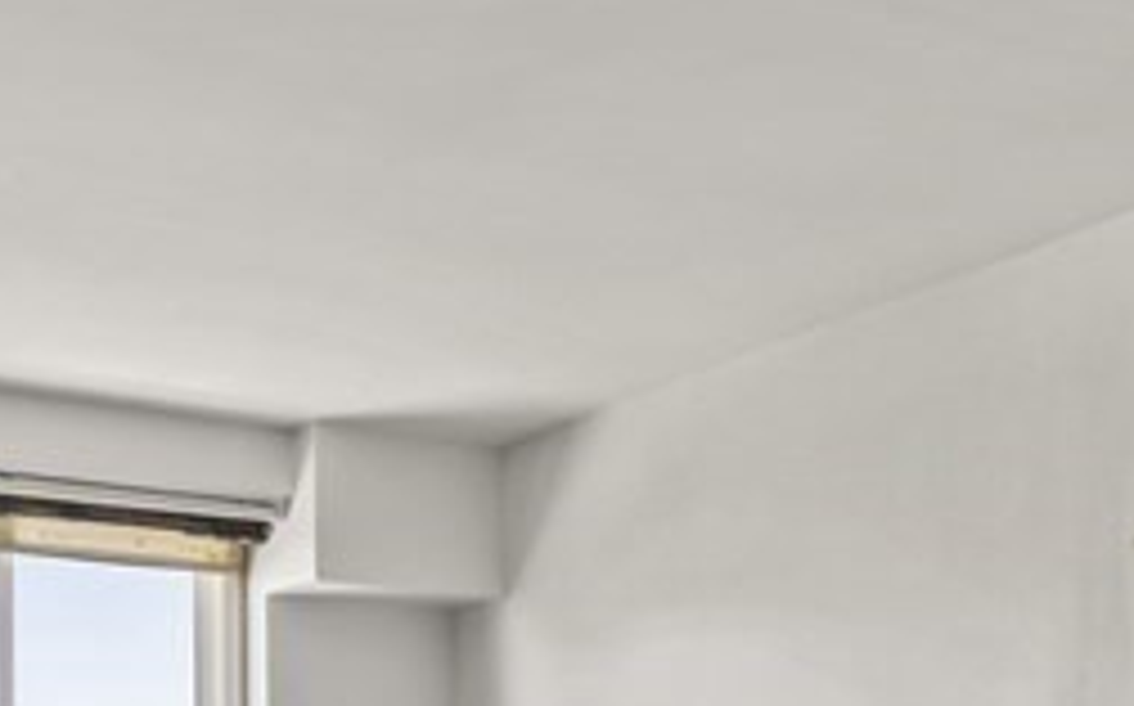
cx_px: 310
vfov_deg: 20.5
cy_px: 897
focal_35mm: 58
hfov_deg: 34.5
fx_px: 1791
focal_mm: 14
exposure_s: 1/5
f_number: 7.1
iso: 250
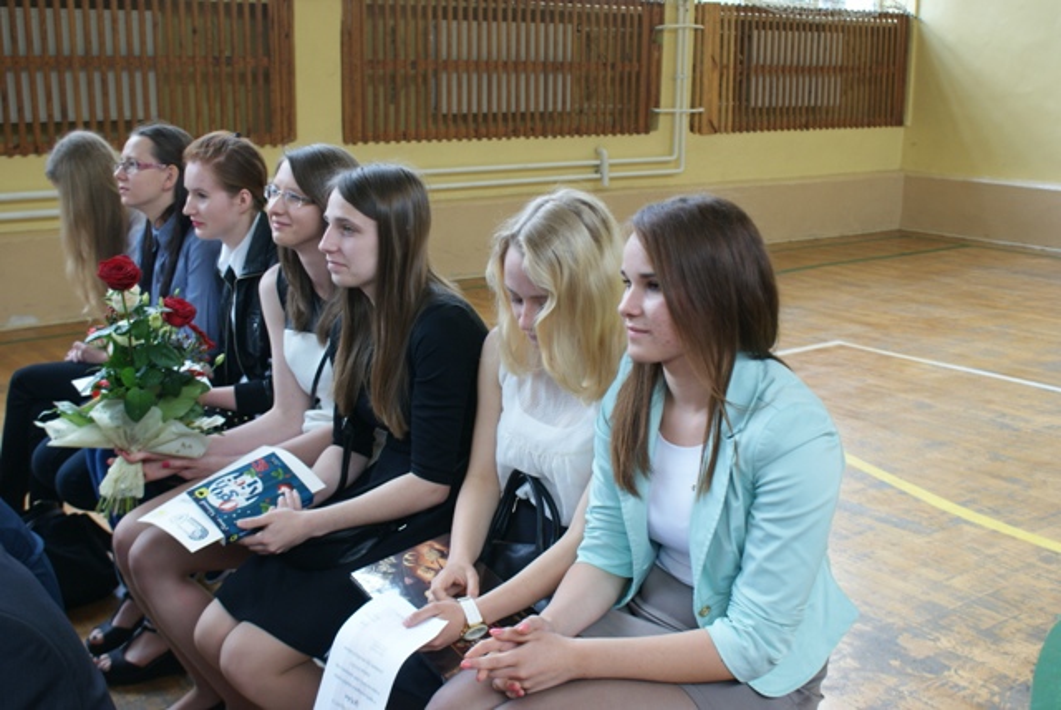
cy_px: 355
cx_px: 530
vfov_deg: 32.0
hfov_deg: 46.4
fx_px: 1239
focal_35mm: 42
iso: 200
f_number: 4.5
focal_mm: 28
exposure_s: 1/50
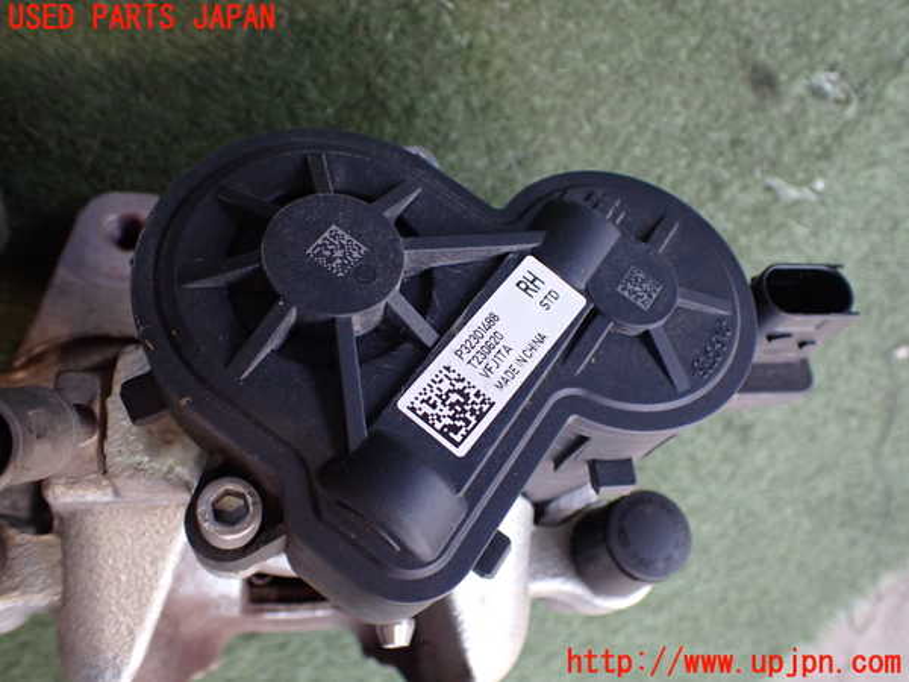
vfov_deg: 46.8
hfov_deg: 60.0
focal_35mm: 30
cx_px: 454
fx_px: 788
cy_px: 341
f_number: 2.3
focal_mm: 5.4
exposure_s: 1/125
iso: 320
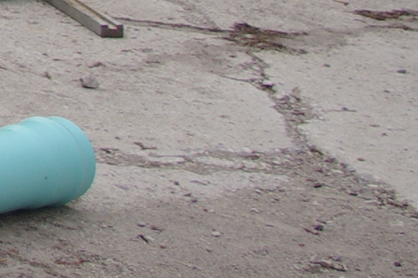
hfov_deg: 7.5
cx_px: -1028
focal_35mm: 225
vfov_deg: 5.7
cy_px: -541
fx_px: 2609
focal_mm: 20
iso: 200
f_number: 5
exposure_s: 1/1000
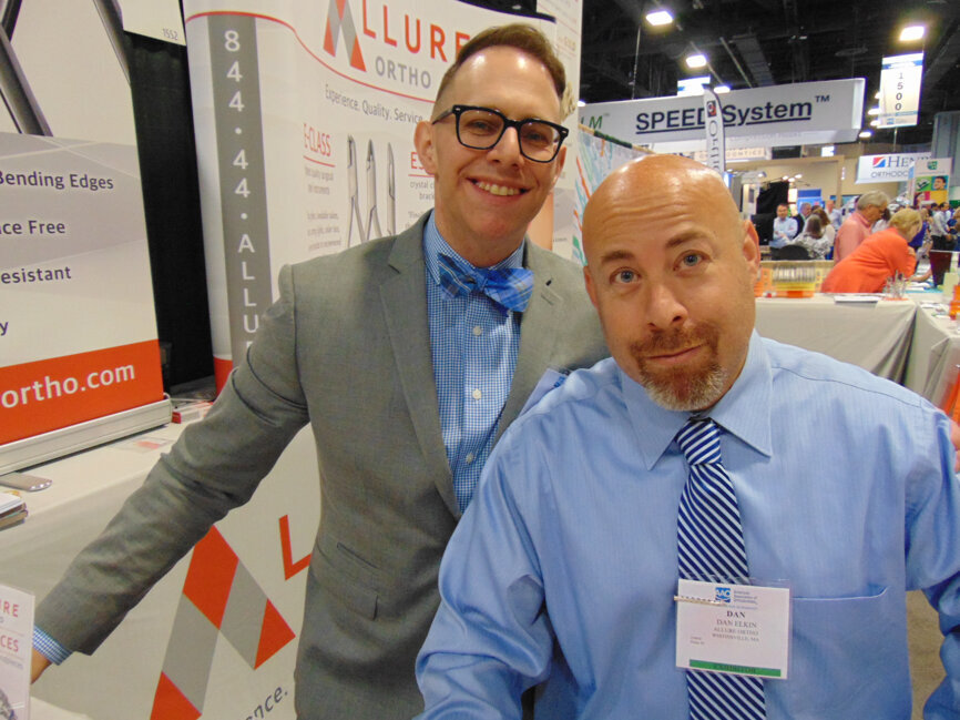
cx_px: 480
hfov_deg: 69.4
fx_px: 693
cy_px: 360
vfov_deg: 54.9
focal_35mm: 25
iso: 400
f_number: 3
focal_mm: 4.5
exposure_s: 1/30
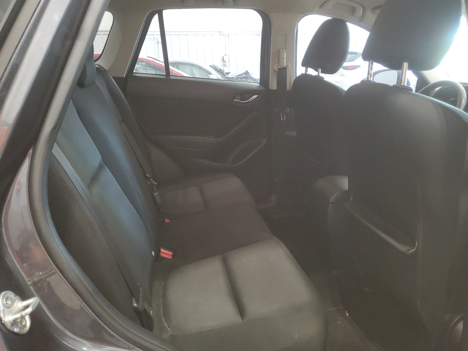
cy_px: 176
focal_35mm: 26
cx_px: 234
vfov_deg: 53.1
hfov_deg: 67.3
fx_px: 352
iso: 302
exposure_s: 1/30
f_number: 1.5
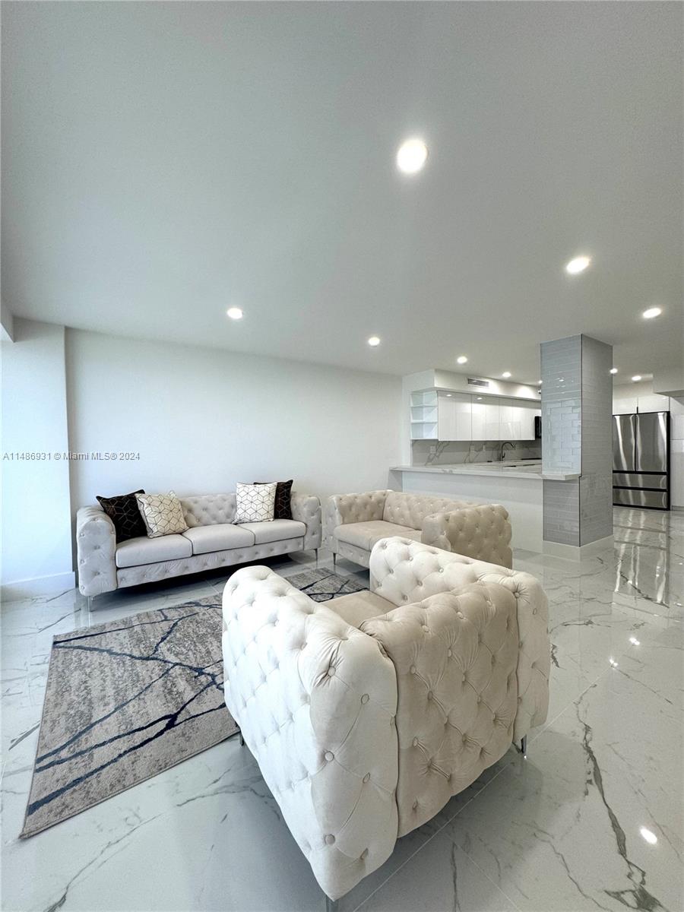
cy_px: 456
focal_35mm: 14
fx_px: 369
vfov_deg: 102.1
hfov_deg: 85.7
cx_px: 342
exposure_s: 1/120
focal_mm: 2.22
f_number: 2.2
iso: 80
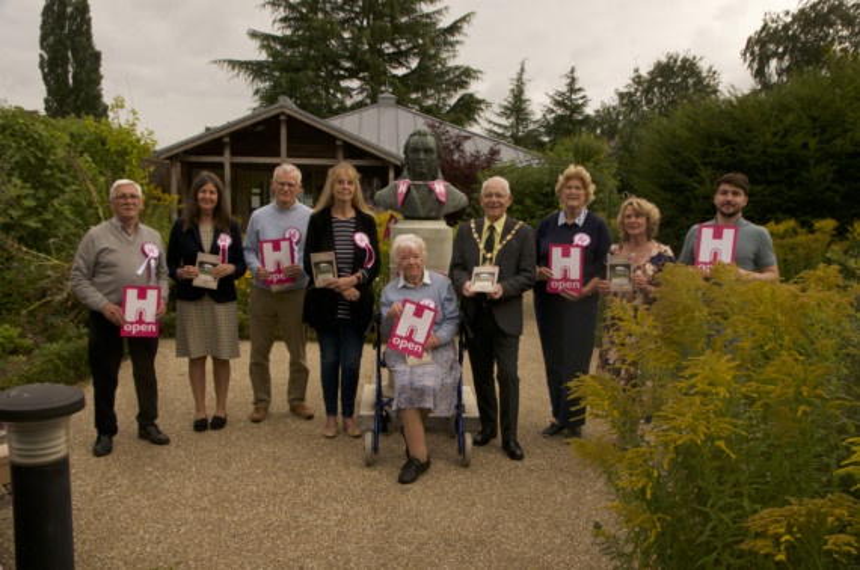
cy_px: 285
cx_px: 430
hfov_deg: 59.6
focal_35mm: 32
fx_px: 751
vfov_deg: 41.6
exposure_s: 1/400
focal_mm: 21
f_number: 10
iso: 500
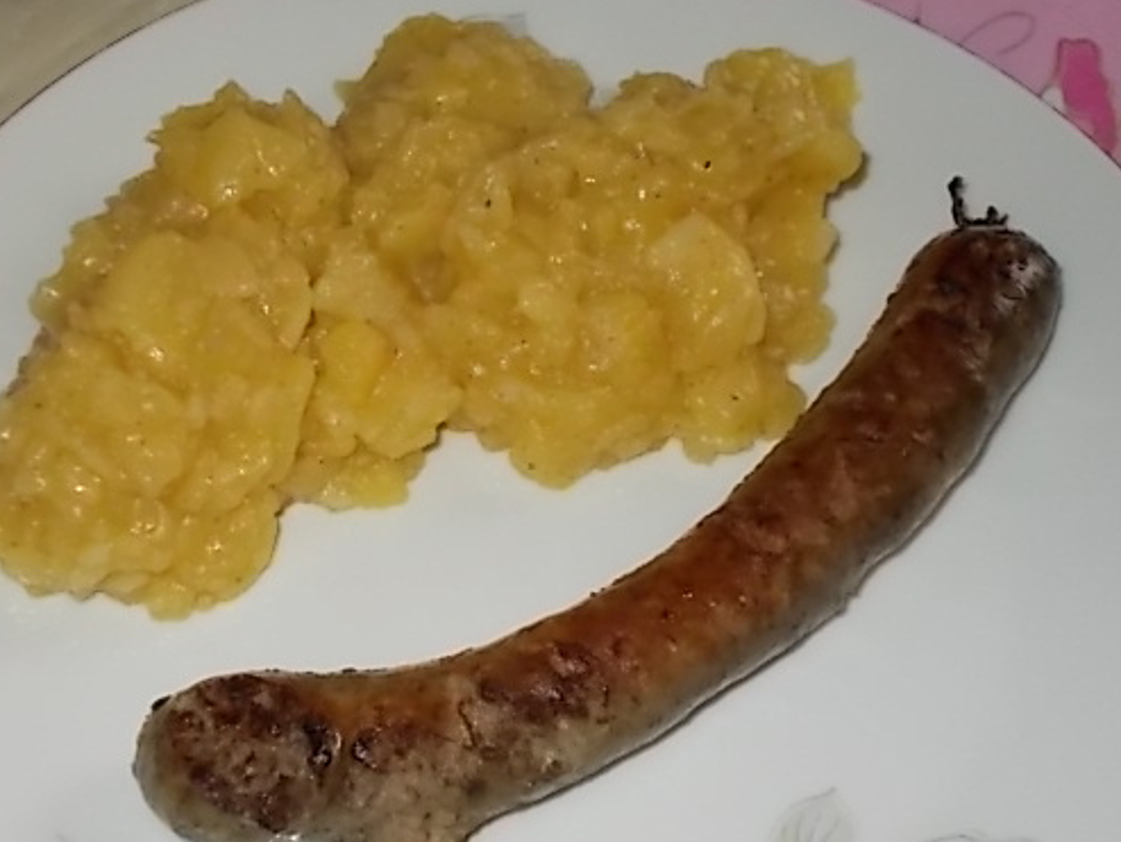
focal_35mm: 57
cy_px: 492
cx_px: 481
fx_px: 1847
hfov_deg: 33.7
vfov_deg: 25.6
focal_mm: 7.9
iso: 200
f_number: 4.2
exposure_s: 1/30
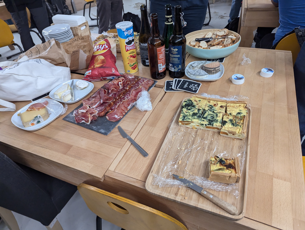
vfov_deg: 56.9
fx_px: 212
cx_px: 152
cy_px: 115
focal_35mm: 24
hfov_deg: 71.5
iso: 549
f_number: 1.85
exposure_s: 1/140
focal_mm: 6.81
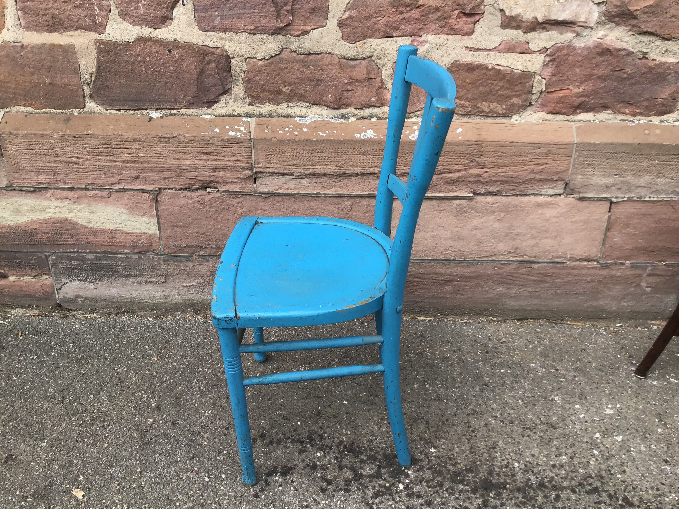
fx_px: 608
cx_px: 340
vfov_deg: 45.4
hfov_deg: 58.4
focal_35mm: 31
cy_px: 254
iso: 25
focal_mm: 3.3
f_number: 2.4
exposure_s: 1/429
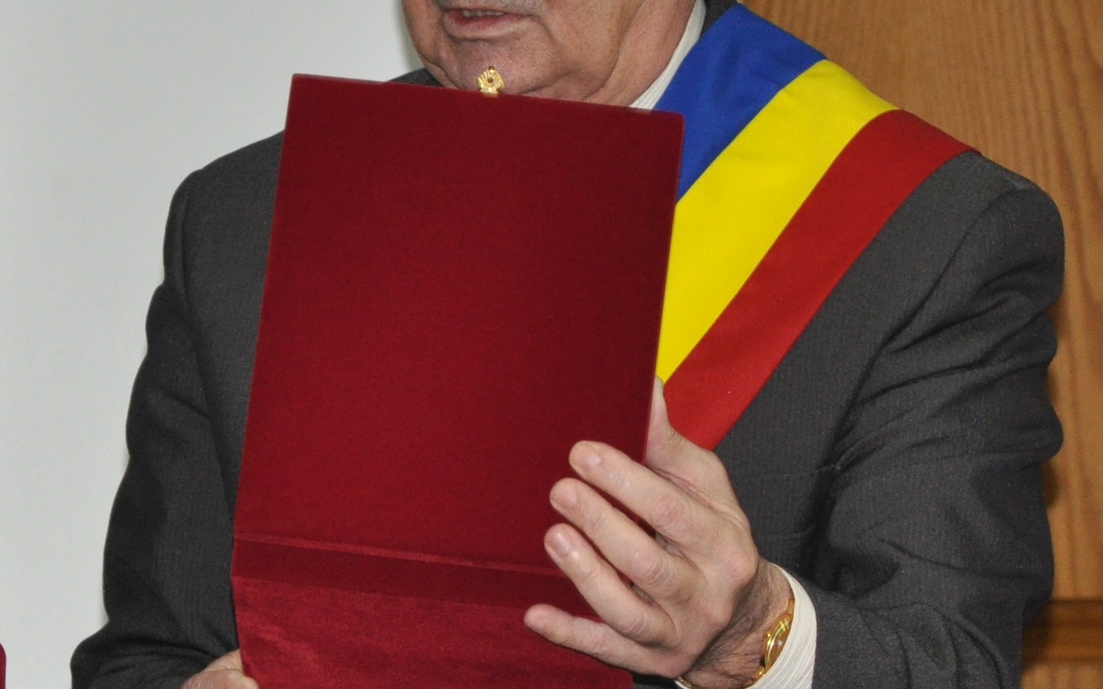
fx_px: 9361
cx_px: 137
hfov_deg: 6.7
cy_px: 268
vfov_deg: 4.2
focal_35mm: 311
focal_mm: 75
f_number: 5.3
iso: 800
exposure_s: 1/60
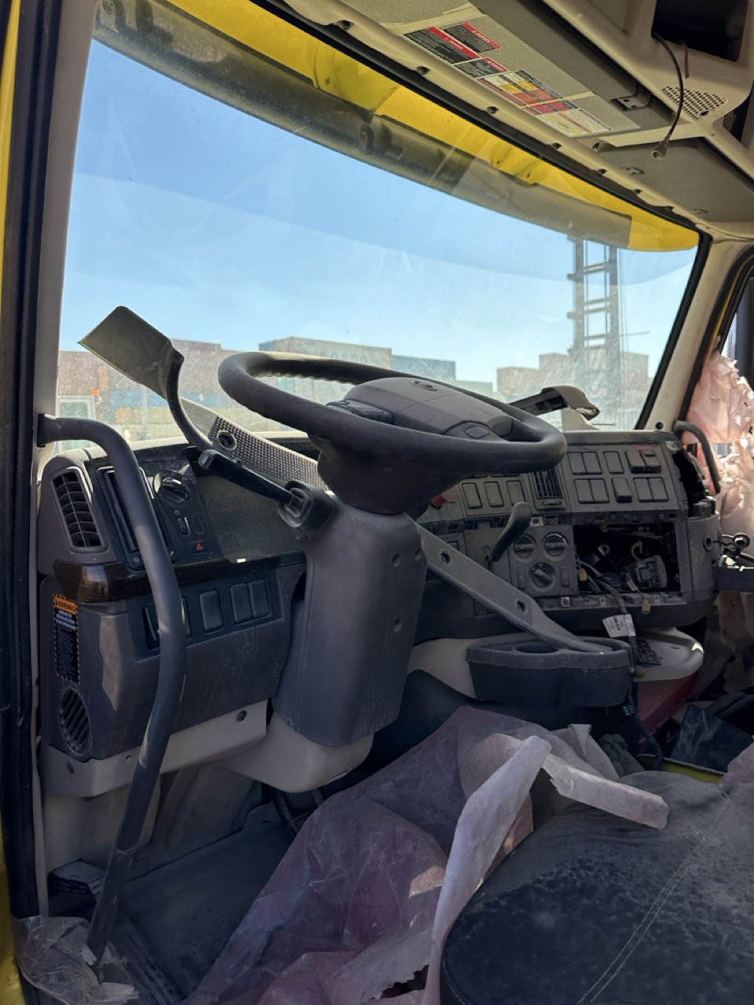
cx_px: 377
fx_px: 697
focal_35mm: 24
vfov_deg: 71.6
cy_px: 502
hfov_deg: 56.8
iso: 80
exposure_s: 1/1639
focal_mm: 6.86
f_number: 1.78
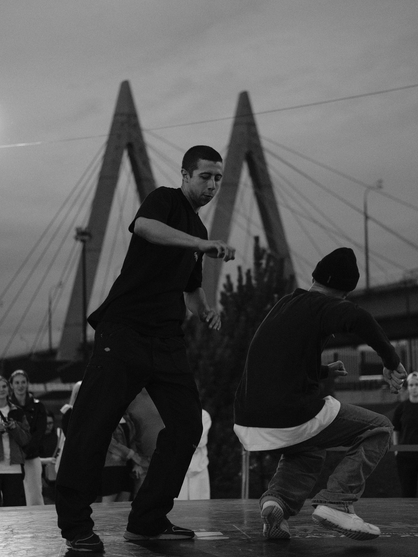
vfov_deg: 23.8
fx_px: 1320
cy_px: 260
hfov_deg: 18.0
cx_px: 208
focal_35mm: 82
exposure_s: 1/640
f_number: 2
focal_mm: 50
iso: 4000
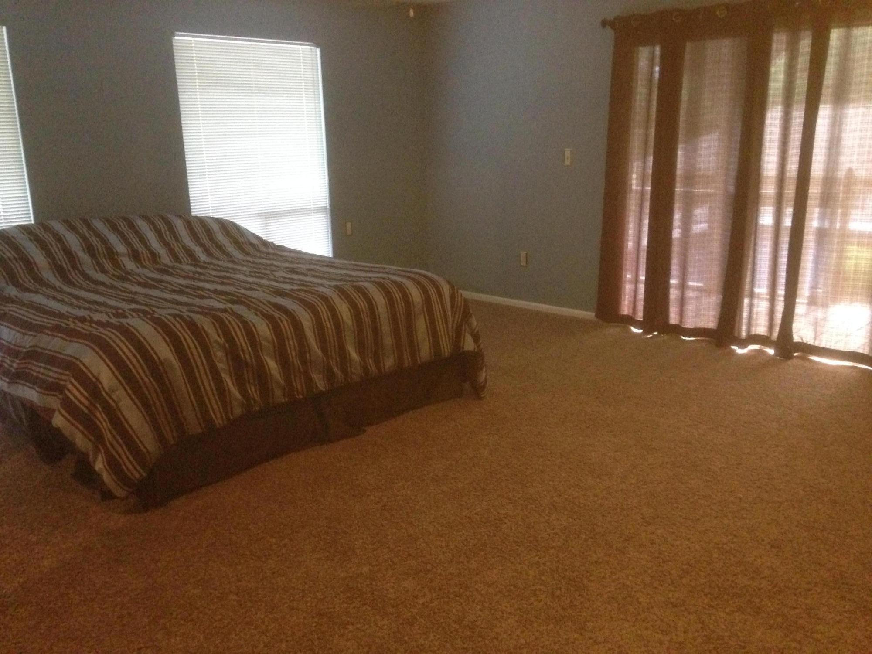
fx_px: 831
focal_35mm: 33
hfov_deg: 55.4
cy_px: 327
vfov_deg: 42.9
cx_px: 436
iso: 800
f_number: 2.4
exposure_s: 1/15
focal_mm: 4.12
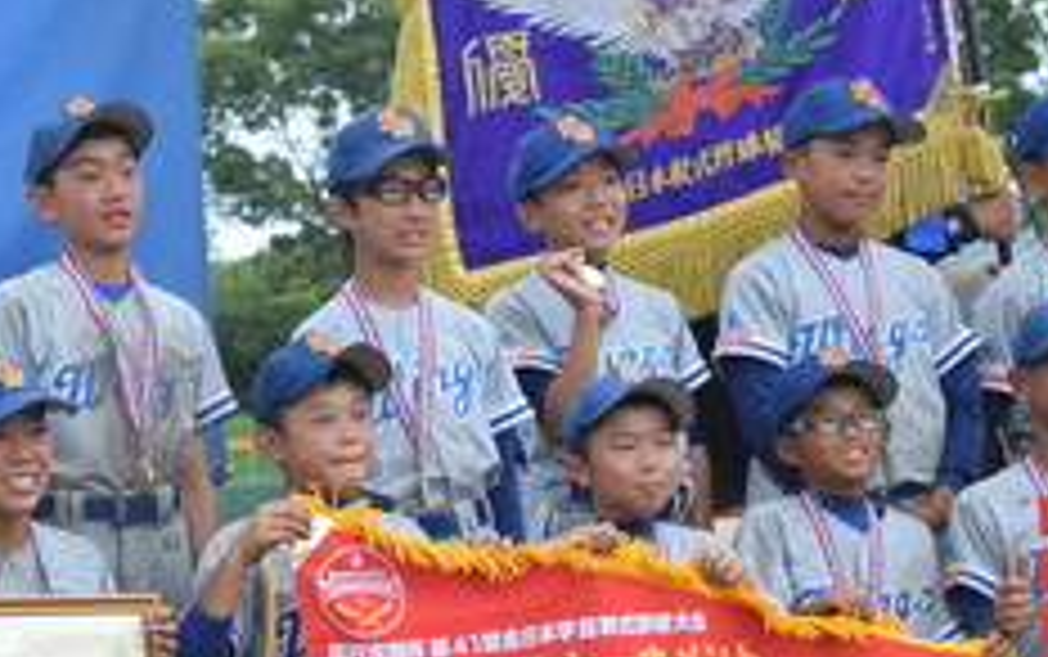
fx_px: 6631
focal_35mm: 232
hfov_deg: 9.0
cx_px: 238
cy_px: 443
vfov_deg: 5.7
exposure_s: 1/400
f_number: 6.3
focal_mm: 48
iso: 800
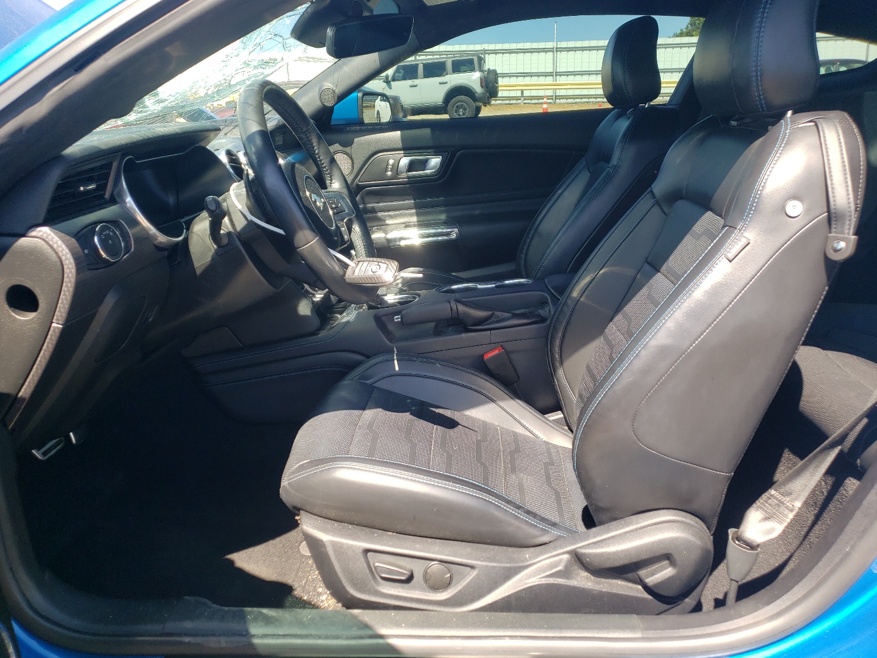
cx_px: 434
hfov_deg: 65.3
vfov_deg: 51.4
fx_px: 684
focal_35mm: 27
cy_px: 320
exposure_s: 1/455
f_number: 1.5
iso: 50
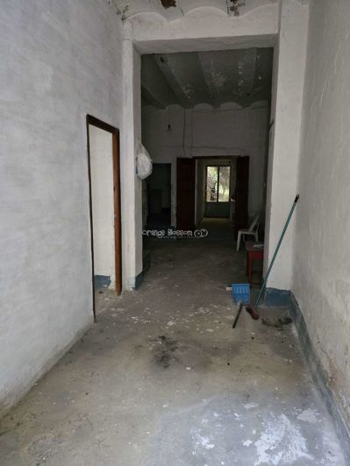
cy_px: 233
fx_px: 310
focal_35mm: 23
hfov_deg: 58.9
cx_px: 175
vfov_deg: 73.9
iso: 2500
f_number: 1.7
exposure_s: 1/100
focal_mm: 6.3
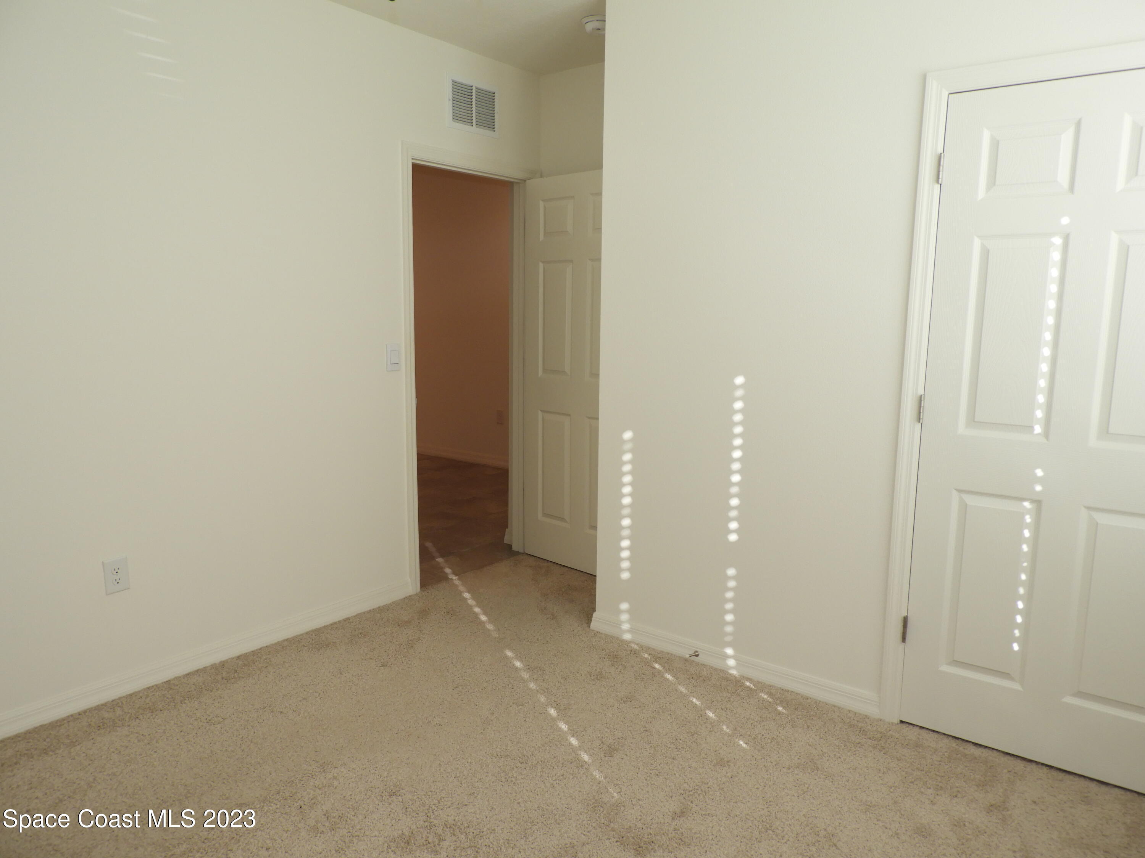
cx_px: 572
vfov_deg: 56.8
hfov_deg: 71.6
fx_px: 794
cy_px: 429
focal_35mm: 24
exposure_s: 1/50
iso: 100
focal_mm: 4.3
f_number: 3.3
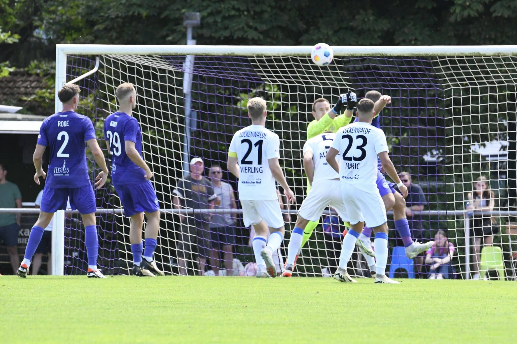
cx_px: 258
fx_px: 5744
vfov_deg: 3.4
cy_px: 172
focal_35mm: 400
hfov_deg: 5.2
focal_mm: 400
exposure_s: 1/1600
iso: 5000
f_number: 9
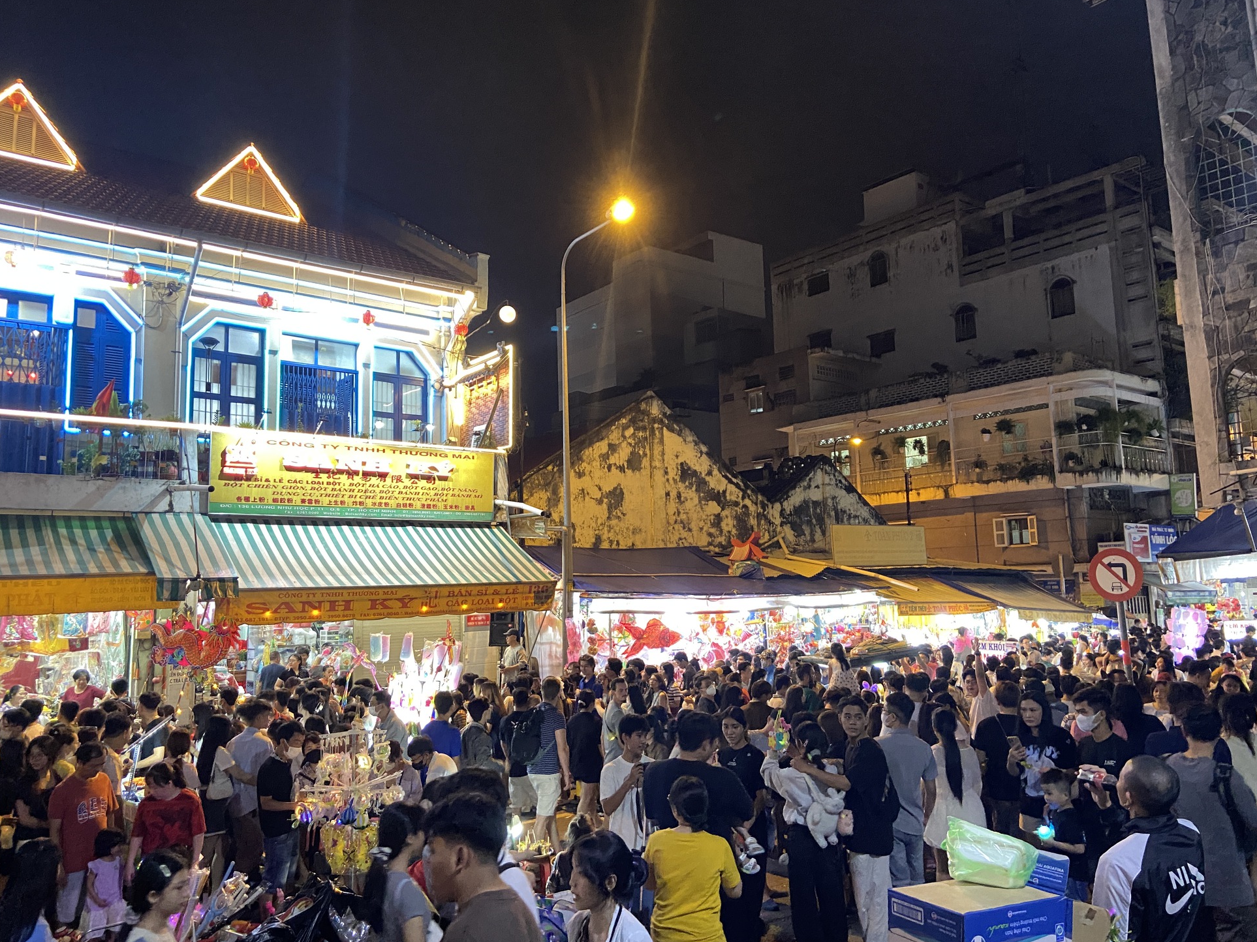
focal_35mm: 27
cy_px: 469
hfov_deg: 65.3
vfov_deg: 51.3
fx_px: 980
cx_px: 618
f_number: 1.8
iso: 400
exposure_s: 1/50
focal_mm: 4.25
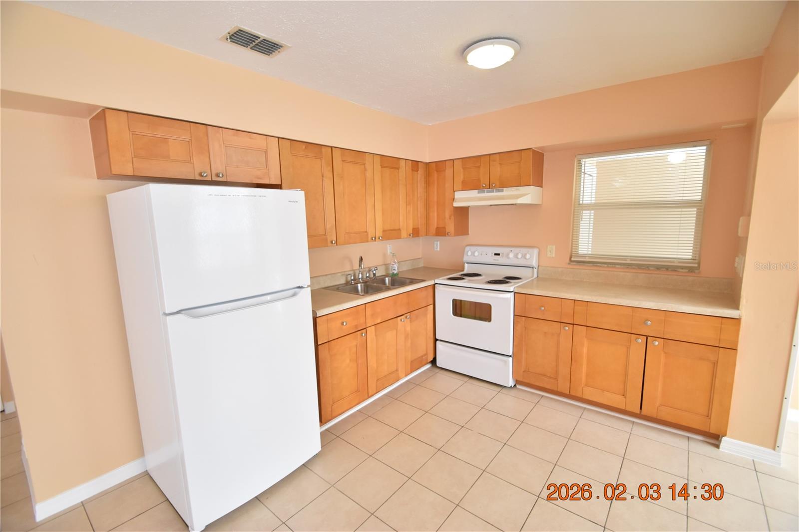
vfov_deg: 77.3
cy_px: 266
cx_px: 400
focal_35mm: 15
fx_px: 333
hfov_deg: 100.4
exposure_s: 1/90
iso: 800
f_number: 3.5
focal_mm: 10
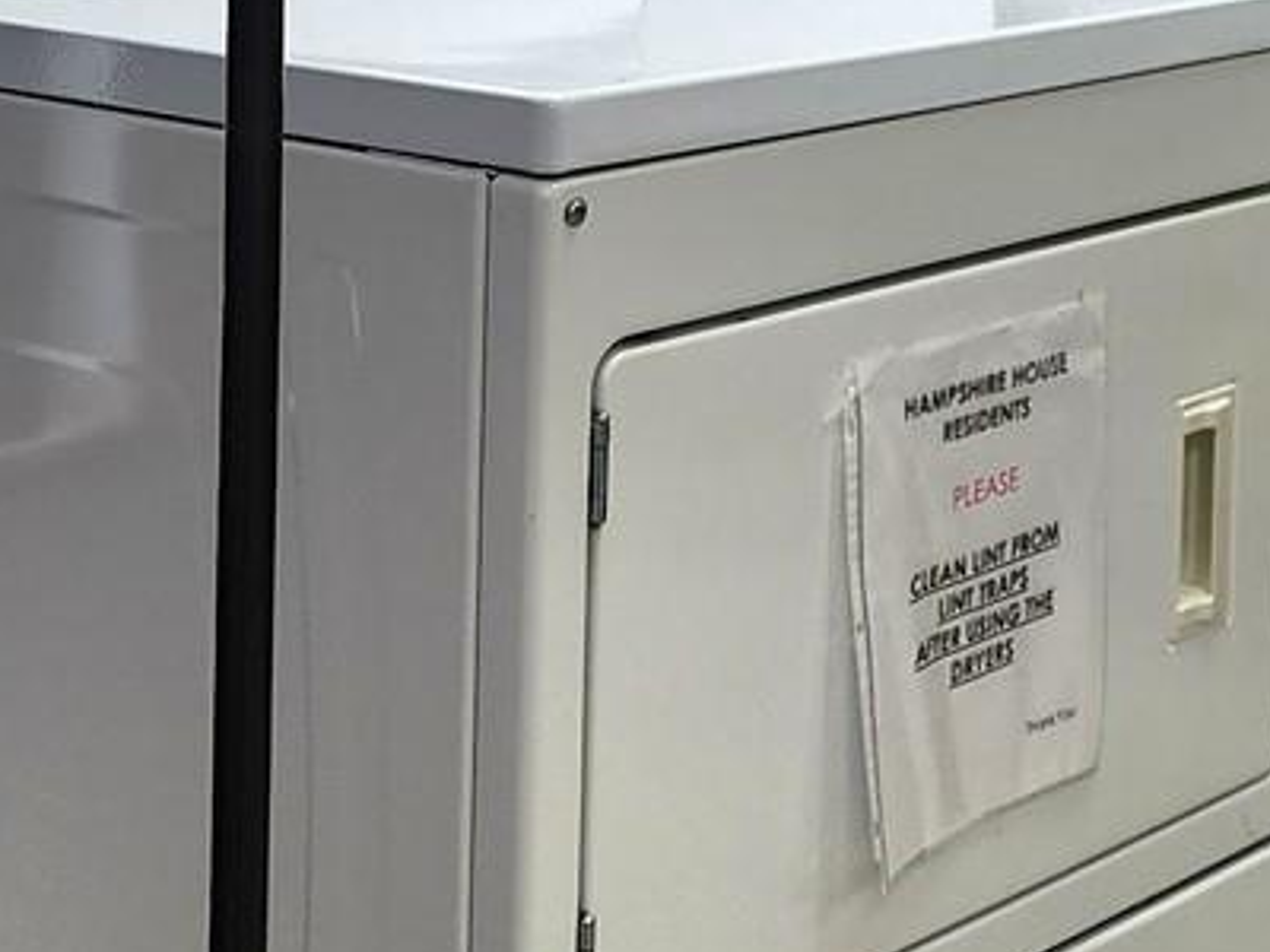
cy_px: -248
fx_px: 3375
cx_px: 1438
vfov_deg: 15.4
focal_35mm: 92
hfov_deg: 20.2
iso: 50
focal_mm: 6.4
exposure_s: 1/120
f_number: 1.8
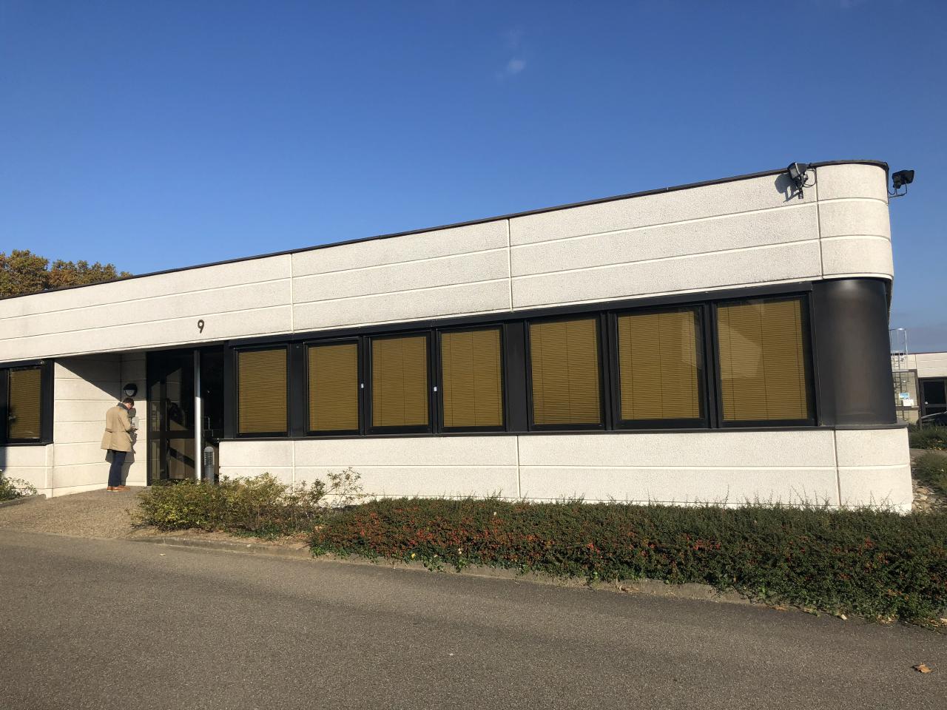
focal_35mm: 28
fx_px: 766
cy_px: 355
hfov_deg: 63.4
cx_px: 474
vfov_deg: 49.7
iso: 20
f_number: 1.8
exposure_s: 1/3003
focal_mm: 3.99
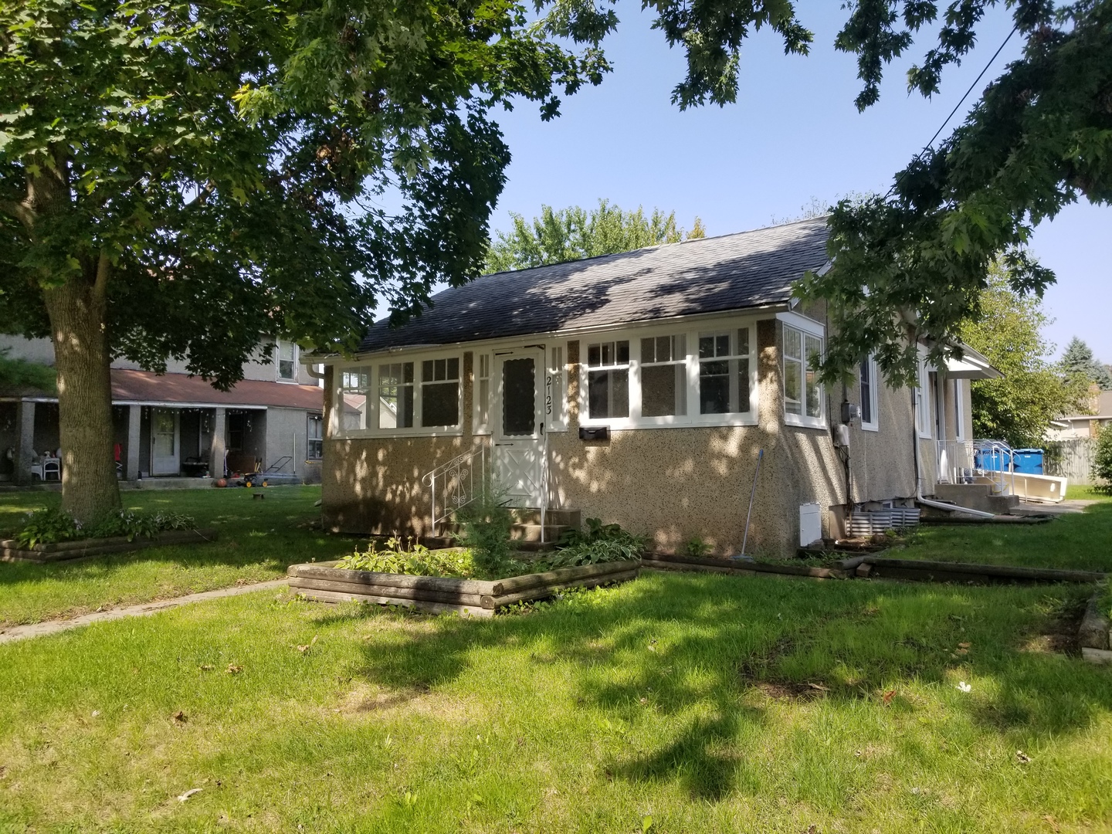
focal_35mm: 26
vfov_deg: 53.1
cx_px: 556
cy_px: 417
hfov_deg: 67.3
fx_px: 835
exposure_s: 1/1292
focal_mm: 4.25
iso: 50
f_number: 1.7
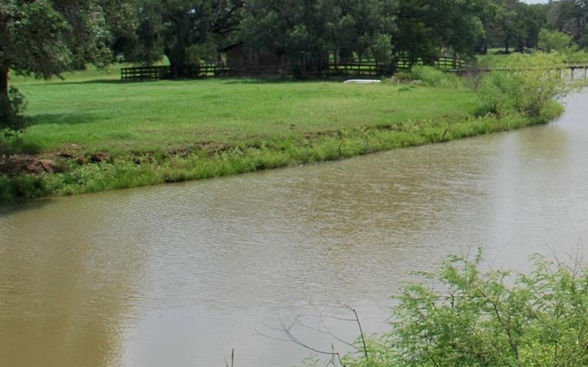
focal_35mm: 69
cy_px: 4
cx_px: 628
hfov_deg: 27.5
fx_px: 1106
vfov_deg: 18.4
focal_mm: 18
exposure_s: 1/320
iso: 100
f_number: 9
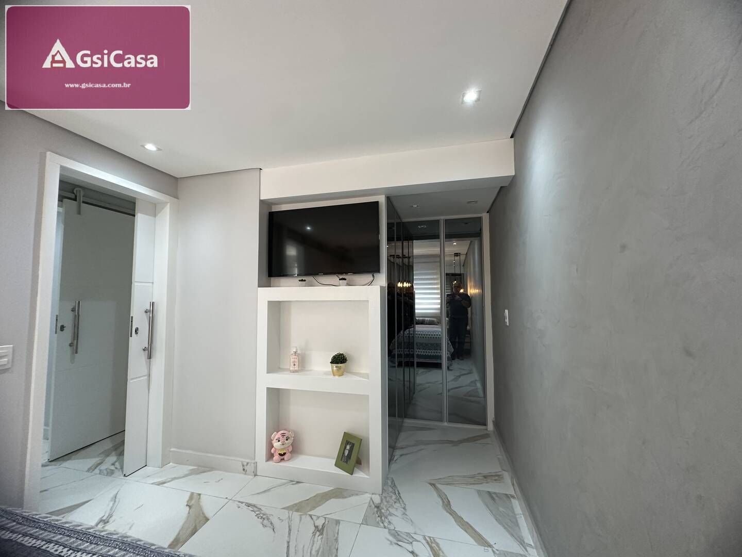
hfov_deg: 102.1
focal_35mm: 14
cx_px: 371
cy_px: 278
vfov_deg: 85.7
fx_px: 300
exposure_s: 1/99
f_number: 2.2
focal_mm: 2.22
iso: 320
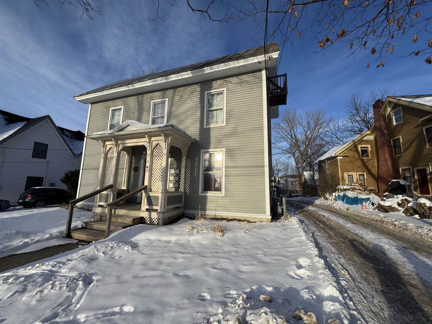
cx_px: 216
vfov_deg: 85.7
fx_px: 175
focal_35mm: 14
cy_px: 162
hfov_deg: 102.1
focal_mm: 2.22
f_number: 2.2
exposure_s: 1/2342
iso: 50
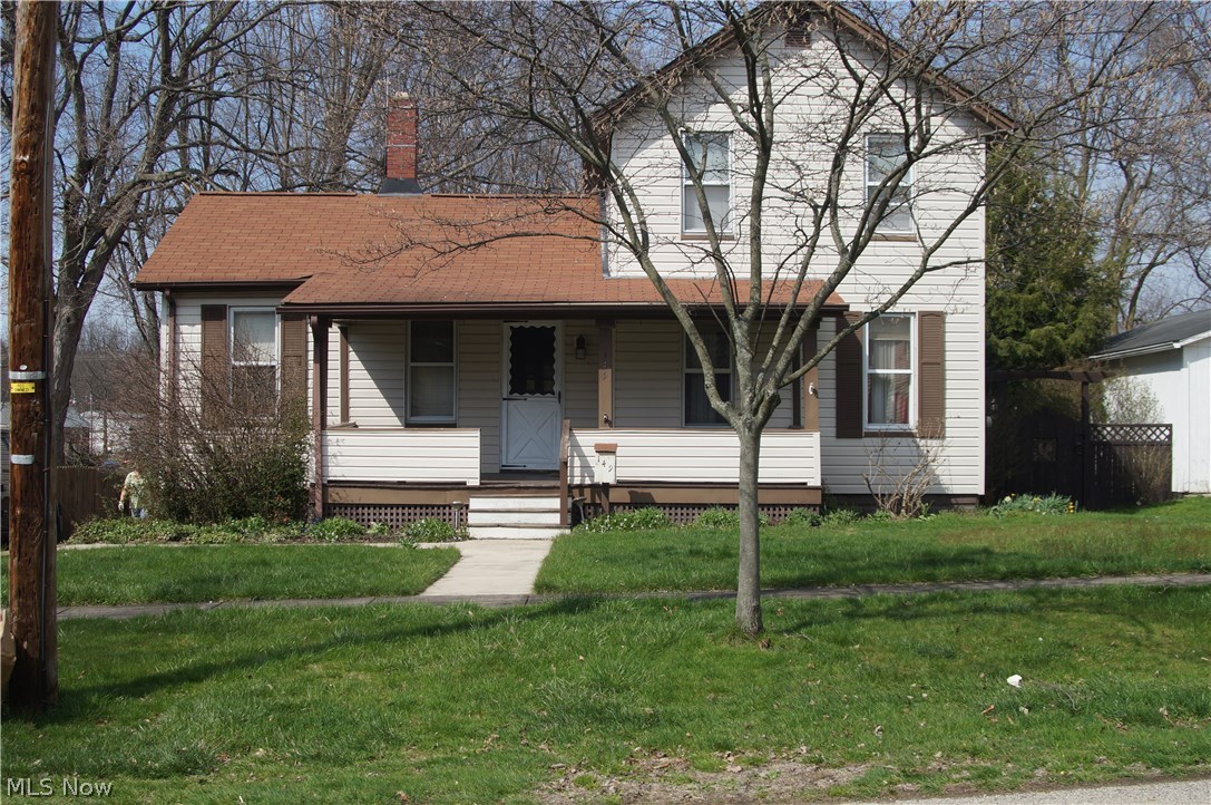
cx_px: 606
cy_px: 402
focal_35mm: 42
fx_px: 1411
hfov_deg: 46.4
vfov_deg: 31.8
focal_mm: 28
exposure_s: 1/320
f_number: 8
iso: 100
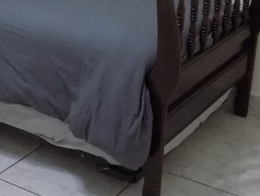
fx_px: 594
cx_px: 25
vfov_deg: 18.5
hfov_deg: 24.0
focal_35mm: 79
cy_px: 38
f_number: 3.1
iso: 400
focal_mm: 4
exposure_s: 1/30
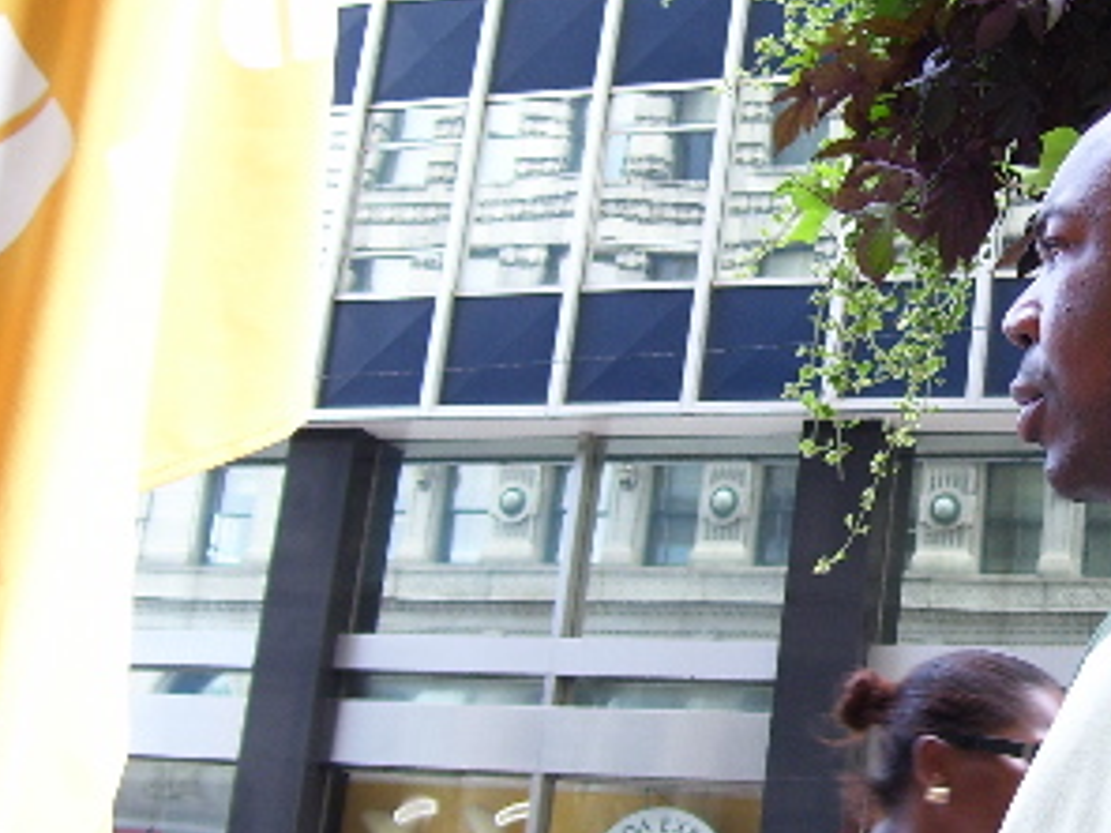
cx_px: 1040
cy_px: 401
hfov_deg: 25.1
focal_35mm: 75
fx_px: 2407
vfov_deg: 19.6
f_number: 2.7
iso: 80
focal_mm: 6
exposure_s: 1/90
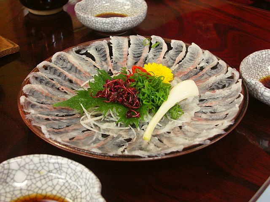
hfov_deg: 40.4
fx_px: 367
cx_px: 135
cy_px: 101
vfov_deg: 30.9
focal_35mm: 47
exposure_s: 1/15
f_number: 4
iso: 400
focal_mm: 12.2
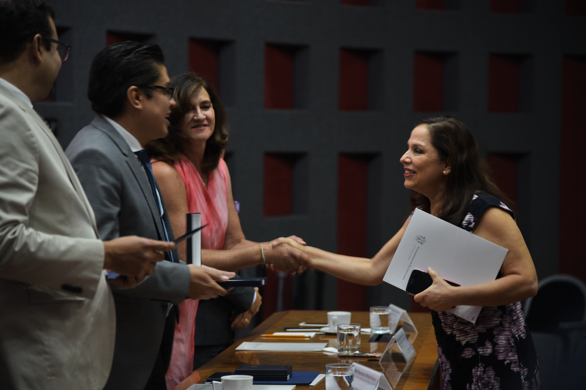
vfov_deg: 11.4
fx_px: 1953
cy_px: 195
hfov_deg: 17.1
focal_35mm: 120
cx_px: 293
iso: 250
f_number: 4
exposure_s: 1/20
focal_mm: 120
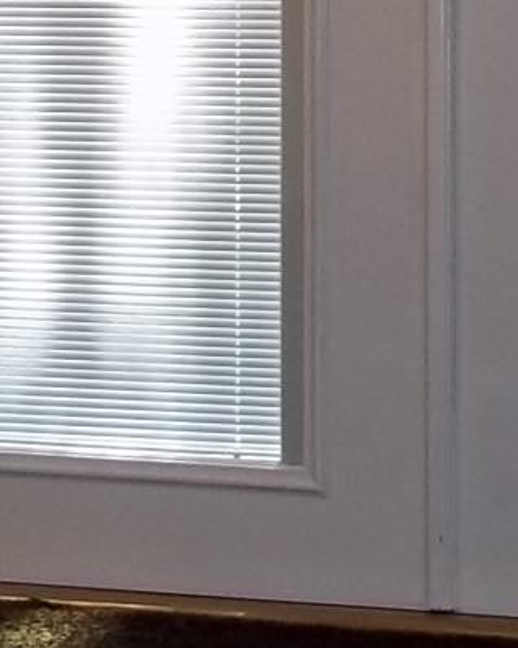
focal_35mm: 181
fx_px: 3471
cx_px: 417
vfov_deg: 10.4
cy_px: -270
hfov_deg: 8.5
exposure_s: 1/30
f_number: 3.1
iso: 160
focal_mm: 6.5
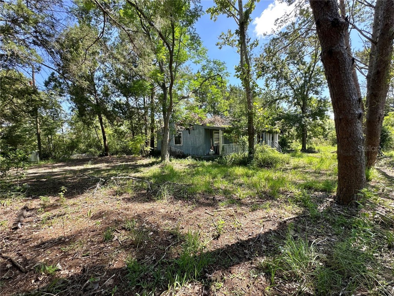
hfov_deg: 102.1
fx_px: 159
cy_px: 148
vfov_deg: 85.7
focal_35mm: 14
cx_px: 197
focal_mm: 2.22
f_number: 2.2
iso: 40
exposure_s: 1/393
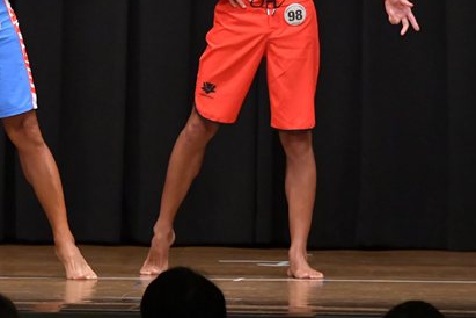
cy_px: 27
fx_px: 5407
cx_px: 98
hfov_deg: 5.0
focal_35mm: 409
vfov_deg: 3.4
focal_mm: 145
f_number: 5.6
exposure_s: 1/400
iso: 6400
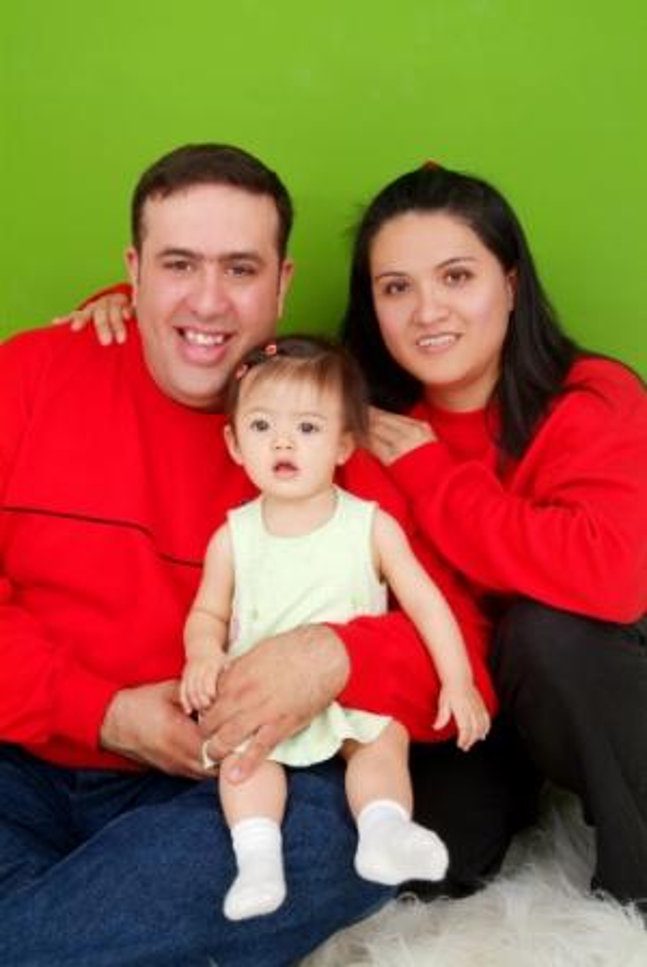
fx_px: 1290
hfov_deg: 28.2
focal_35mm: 48
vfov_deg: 41.1
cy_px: 484
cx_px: 324
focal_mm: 32
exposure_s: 1/90
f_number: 11
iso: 100
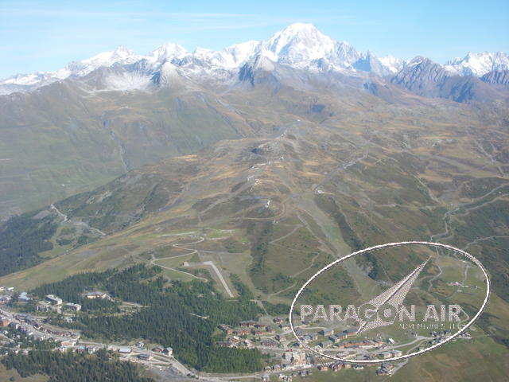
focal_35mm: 47
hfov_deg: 40.4
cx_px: 254
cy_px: 191
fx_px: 691
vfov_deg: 30.9
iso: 100
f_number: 6.9
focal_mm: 7.9
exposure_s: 1/200
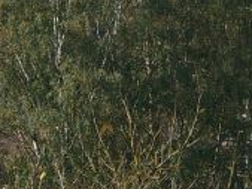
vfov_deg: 3.1
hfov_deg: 4.2
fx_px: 3453
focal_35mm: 474
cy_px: -199
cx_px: 176
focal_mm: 20.74
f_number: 4
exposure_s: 1/428
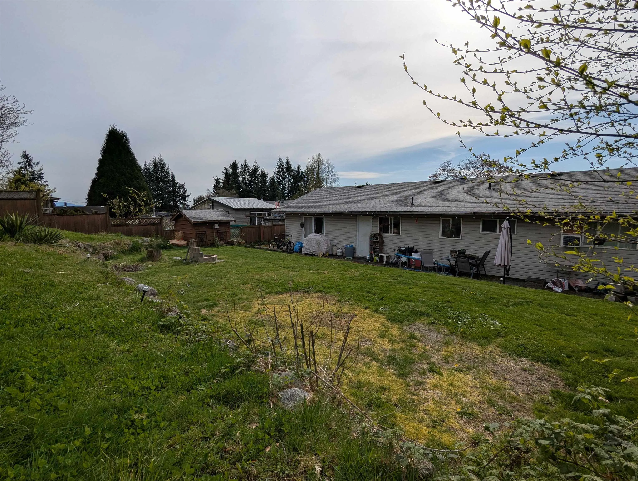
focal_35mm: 16
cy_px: 240
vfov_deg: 78.2
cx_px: 319
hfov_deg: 94.4
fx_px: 295
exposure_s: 1/4425
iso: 51
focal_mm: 2.35
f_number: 2.2
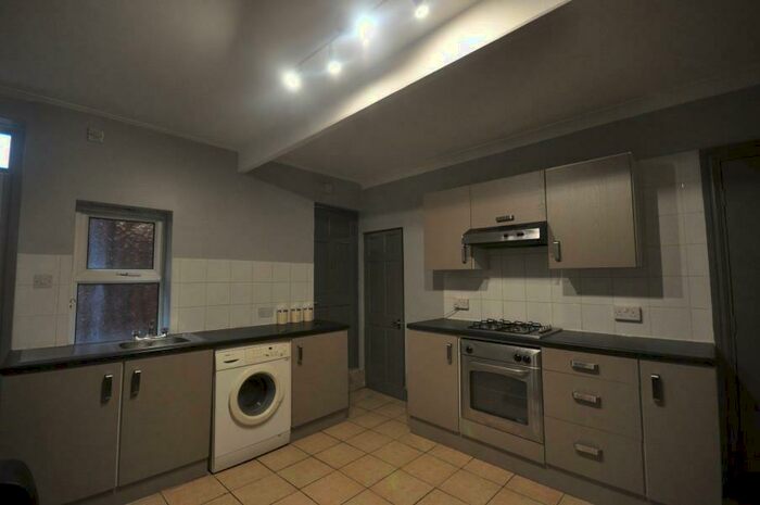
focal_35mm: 15
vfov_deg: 77.2
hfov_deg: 100.5
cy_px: 252
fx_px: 316
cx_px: 380
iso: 1250
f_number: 4
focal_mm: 10
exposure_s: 1/40
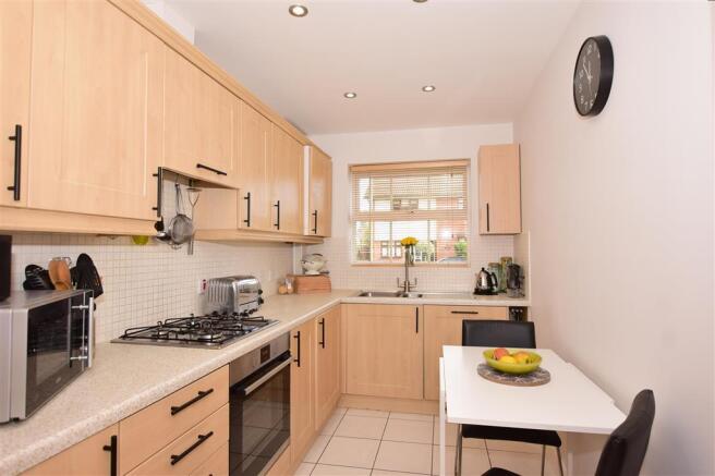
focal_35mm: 16
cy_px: 238
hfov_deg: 95.0
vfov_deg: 72.0
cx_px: 358
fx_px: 328
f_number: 5.6
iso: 400
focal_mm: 11
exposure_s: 1/200
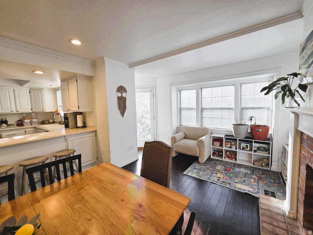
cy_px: 118
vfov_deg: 89.9
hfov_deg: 106.2
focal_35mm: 13
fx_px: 118
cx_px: 156
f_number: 2.2
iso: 80
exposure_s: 1/120
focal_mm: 2.2
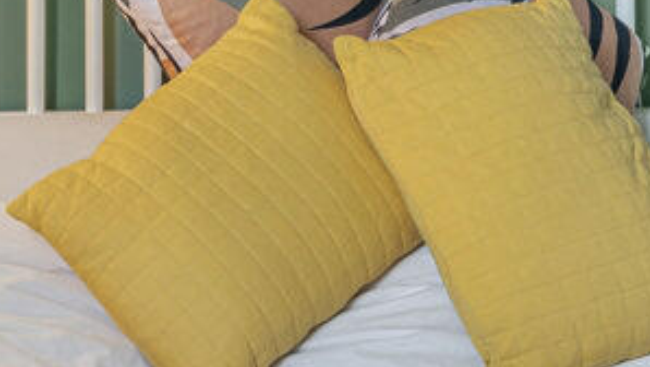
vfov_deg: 9.5
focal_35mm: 126
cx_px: -141
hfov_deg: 16.3
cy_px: -38
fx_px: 2173
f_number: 8
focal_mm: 35
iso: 400
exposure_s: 1/4
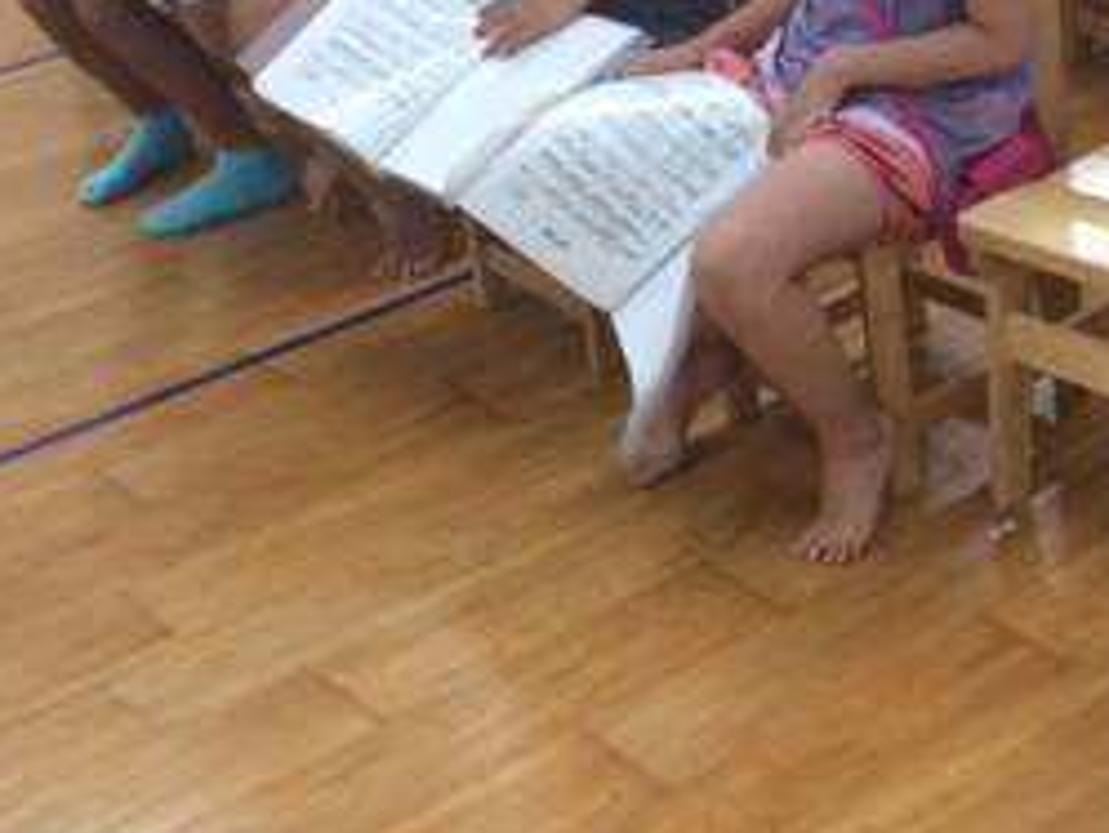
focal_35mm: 77
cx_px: 1091
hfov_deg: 24.3
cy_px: 62
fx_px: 2468
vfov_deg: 18.8
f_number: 2.2
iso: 40
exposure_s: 1/40
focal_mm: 4.12
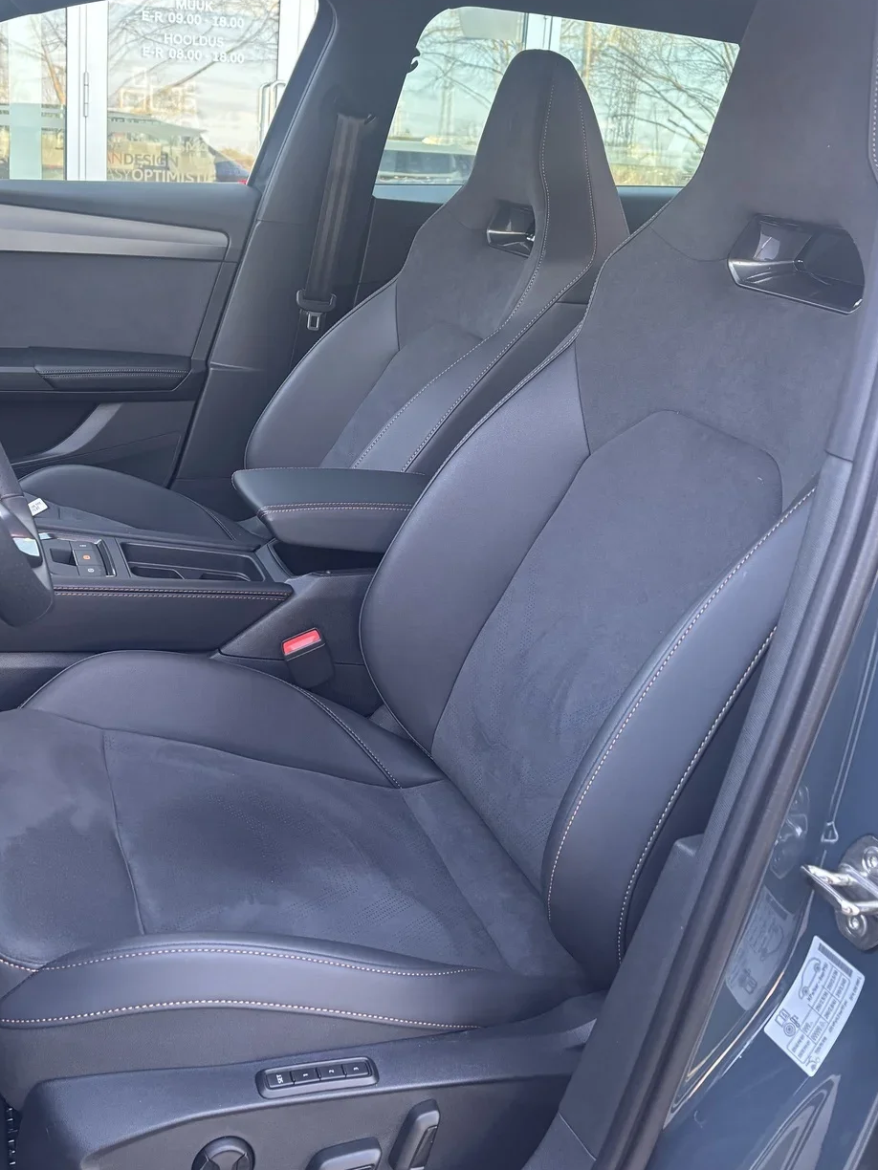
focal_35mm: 34
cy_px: 452
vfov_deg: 53.5
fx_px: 1150
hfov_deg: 41.5
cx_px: 329
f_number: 1.6
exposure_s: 1/83
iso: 125
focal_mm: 5.96
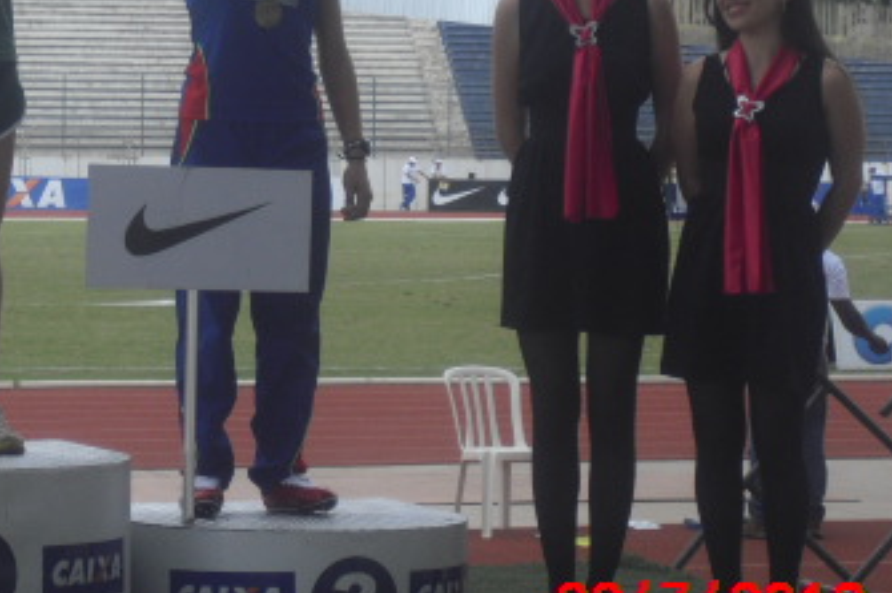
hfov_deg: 11.5
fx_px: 4383
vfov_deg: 7.7
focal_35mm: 177
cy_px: 120
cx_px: 59
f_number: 5.1
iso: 100
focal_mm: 15.7
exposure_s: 1/250
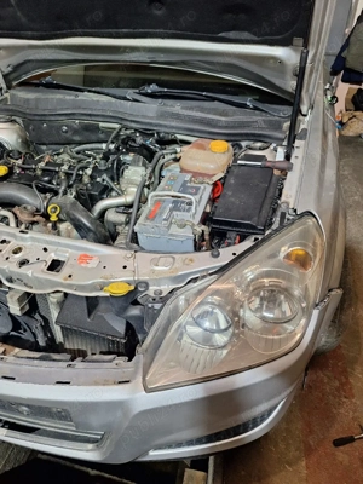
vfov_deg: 73.9
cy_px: 242
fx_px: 322
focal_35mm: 23
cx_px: 182
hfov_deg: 58.9
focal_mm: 5.54
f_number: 1.8
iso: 160
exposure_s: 1/50
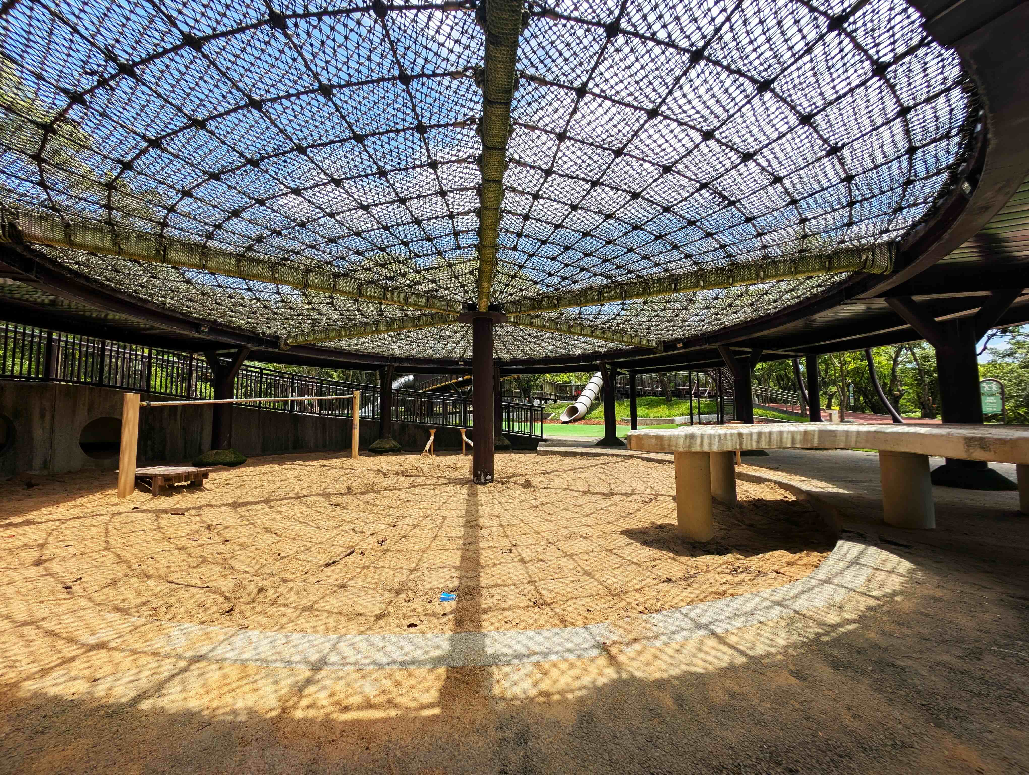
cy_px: 388
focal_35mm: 12
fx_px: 357
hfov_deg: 110.5
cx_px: 514
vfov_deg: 94.6
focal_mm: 2.23
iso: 39
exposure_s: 1/1229
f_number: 1.95
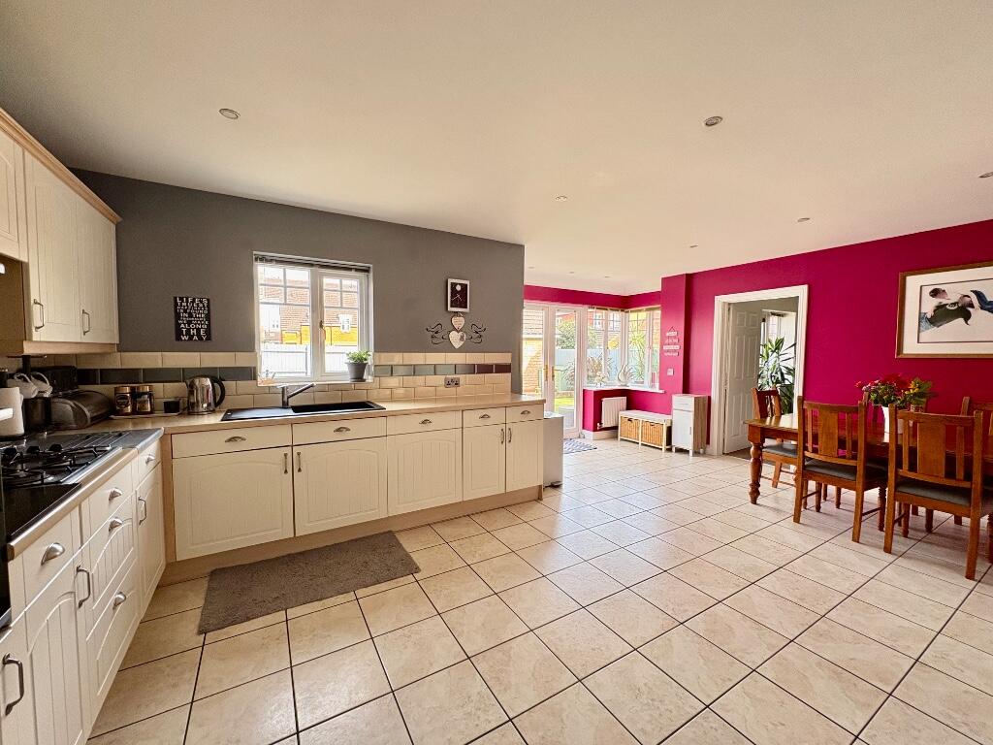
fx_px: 402
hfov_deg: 102.1
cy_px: 372
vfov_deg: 85.7
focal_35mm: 14
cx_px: 496
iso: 250
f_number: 2.2
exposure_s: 1/96
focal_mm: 2.22
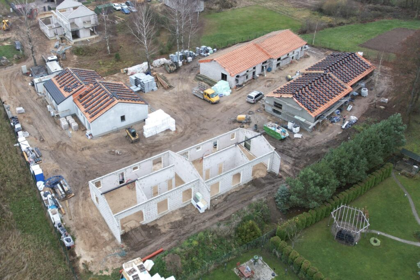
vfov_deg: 57.2
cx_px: 210
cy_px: 140
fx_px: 257
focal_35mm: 22
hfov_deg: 78.6
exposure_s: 1/80
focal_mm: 8.38
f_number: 2.8
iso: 110
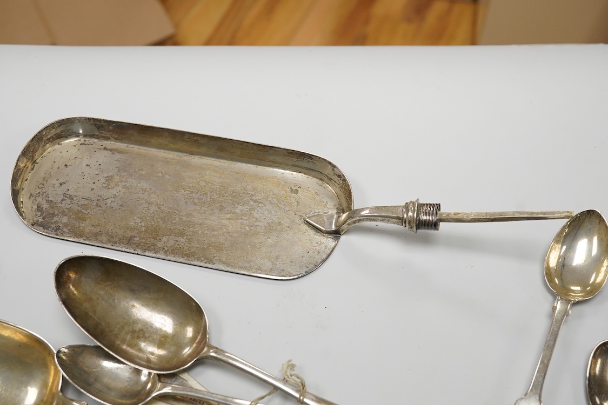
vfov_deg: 29.9
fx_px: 760
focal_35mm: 45
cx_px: 304
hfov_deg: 43.6
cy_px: 202
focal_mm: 30
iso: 2500
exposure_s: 1/200
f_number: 11
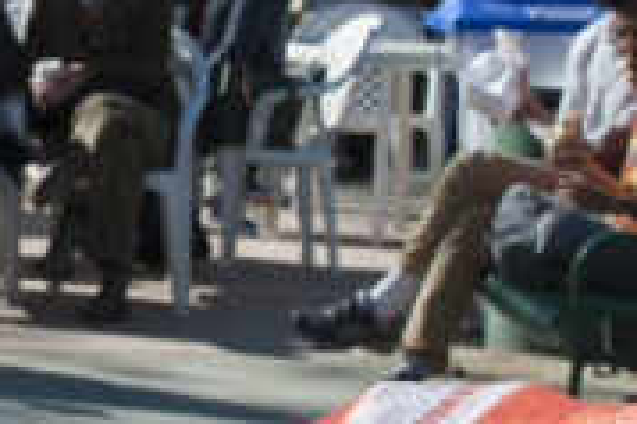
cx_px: -238
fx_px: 3980
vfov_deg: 6.1
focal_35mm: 225
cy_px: 192
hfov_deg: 9.0
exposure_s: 1/320
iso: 200
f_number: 9
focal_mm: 35
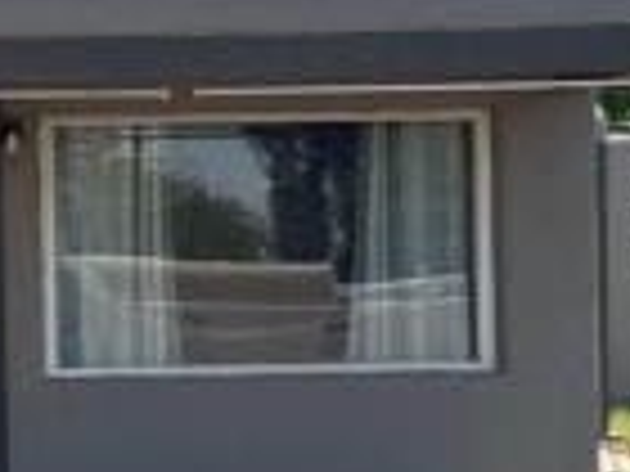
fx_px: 2493
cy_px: 346
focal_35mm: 137
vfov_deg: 10.8
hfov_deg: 14.0
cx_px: -94
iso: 64
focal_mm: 6.76
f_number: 1.78
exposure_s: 1/3425
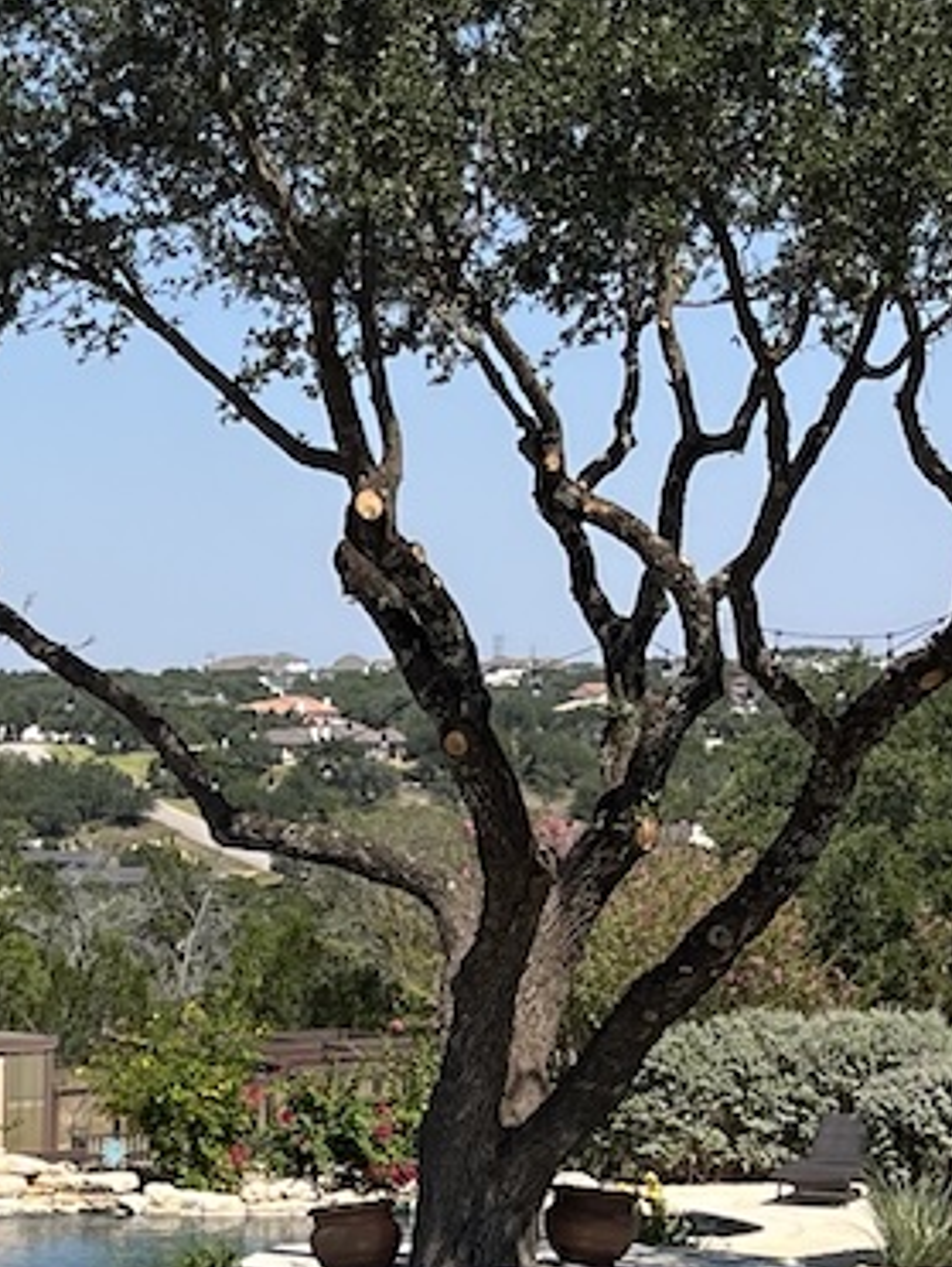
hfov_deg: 12.6
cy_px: 1229
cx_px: -427
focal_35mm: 112
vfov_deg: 17.2
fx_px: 4100
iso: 50
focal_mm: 5.1
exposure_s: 1/3215
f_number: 1.6
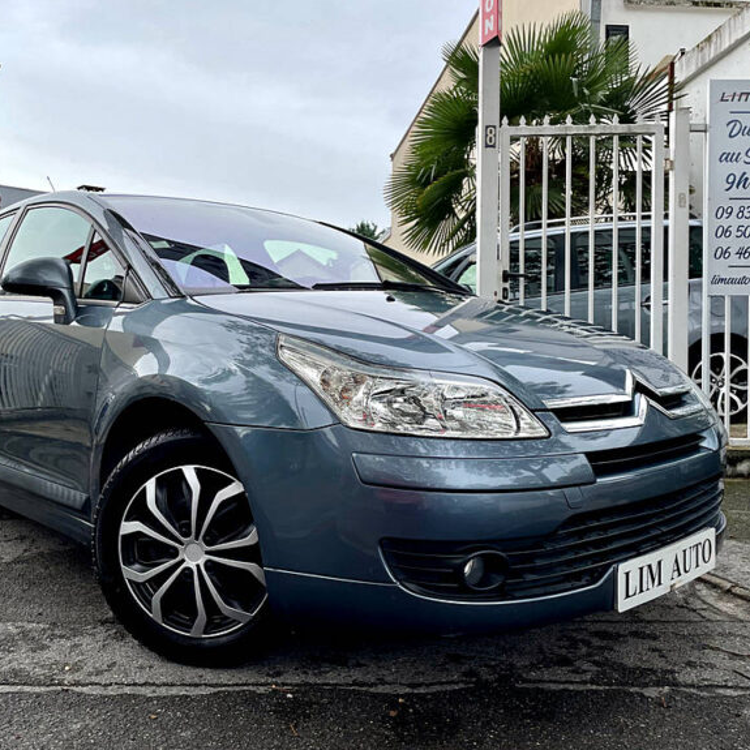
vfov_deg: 51.1
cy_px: 369
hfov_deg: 51.0
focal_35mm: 32
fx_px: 784
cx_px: 331
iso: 32
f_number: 1.6
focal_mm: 4.2
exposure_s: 1/1261
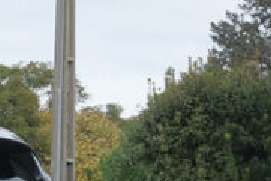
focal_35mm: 181
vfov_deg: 7.3
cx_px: -175
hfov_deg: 10.8
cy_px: 390
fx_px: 1364
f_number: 9
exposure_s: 1/250
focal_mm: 21.5
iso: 500
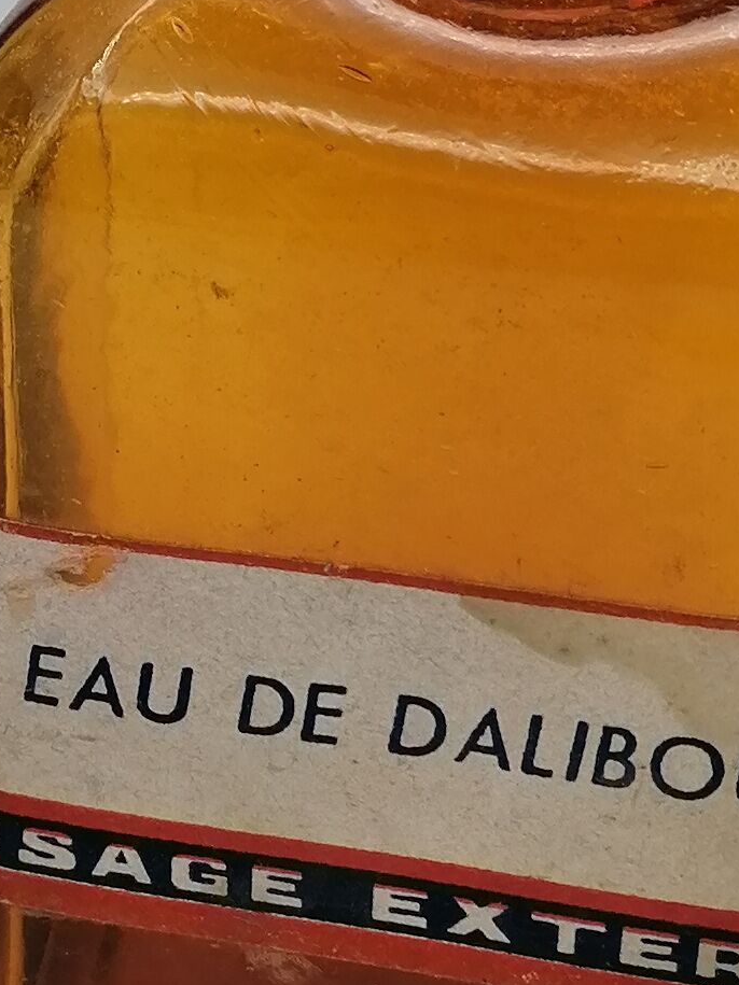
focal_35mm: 118
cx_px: -141
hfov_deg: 12.3
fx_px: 3360
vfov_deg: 16.6
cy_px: 300
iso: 50
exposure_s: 1/211
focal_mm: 4.75
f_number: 1.8
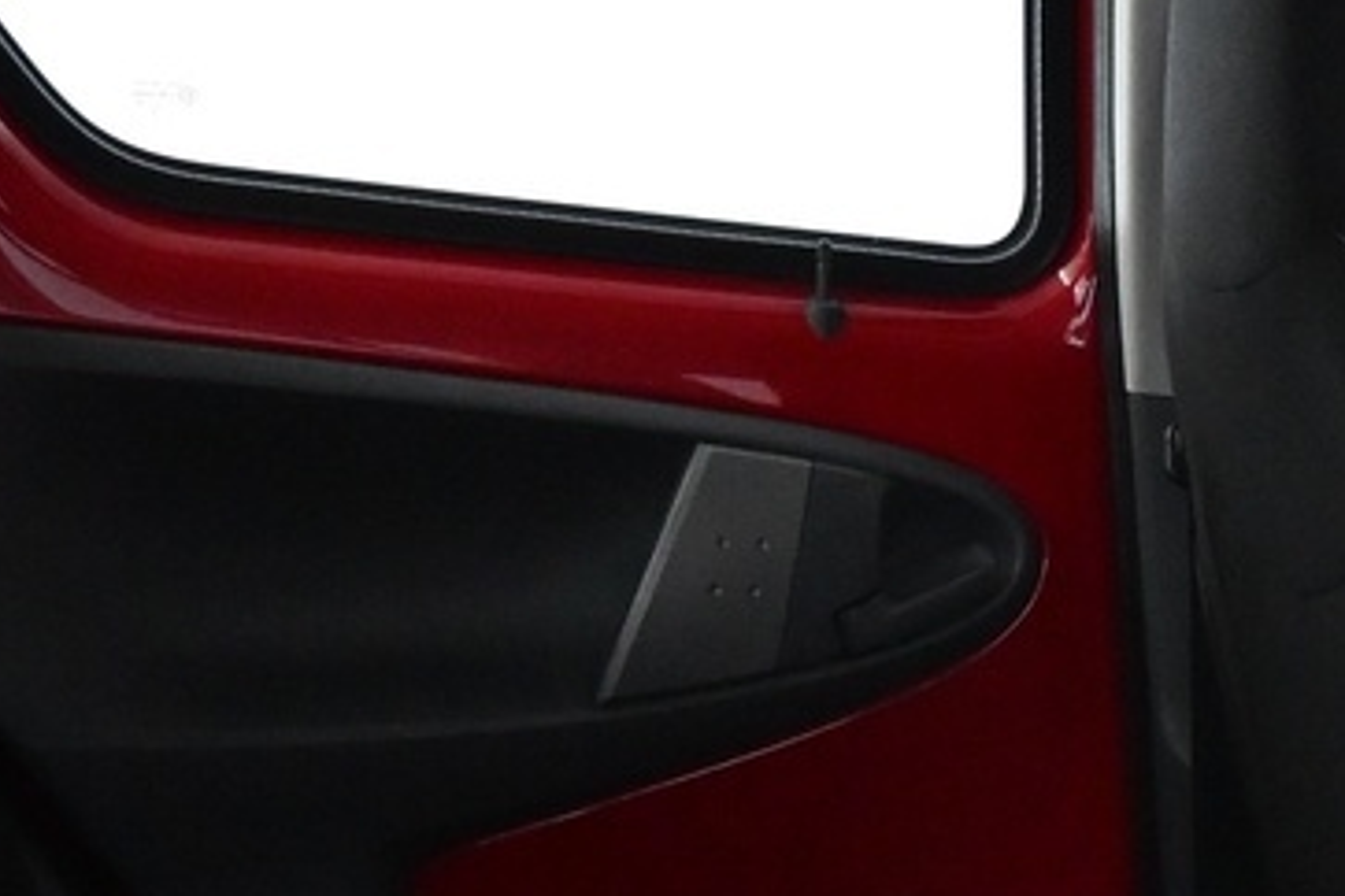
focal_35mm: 107
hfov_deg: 19.0
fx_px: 3997
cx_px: 986
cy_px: 1018
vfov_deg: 12.5
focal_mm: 16
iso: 3200
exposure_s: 1/80
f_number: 3.5
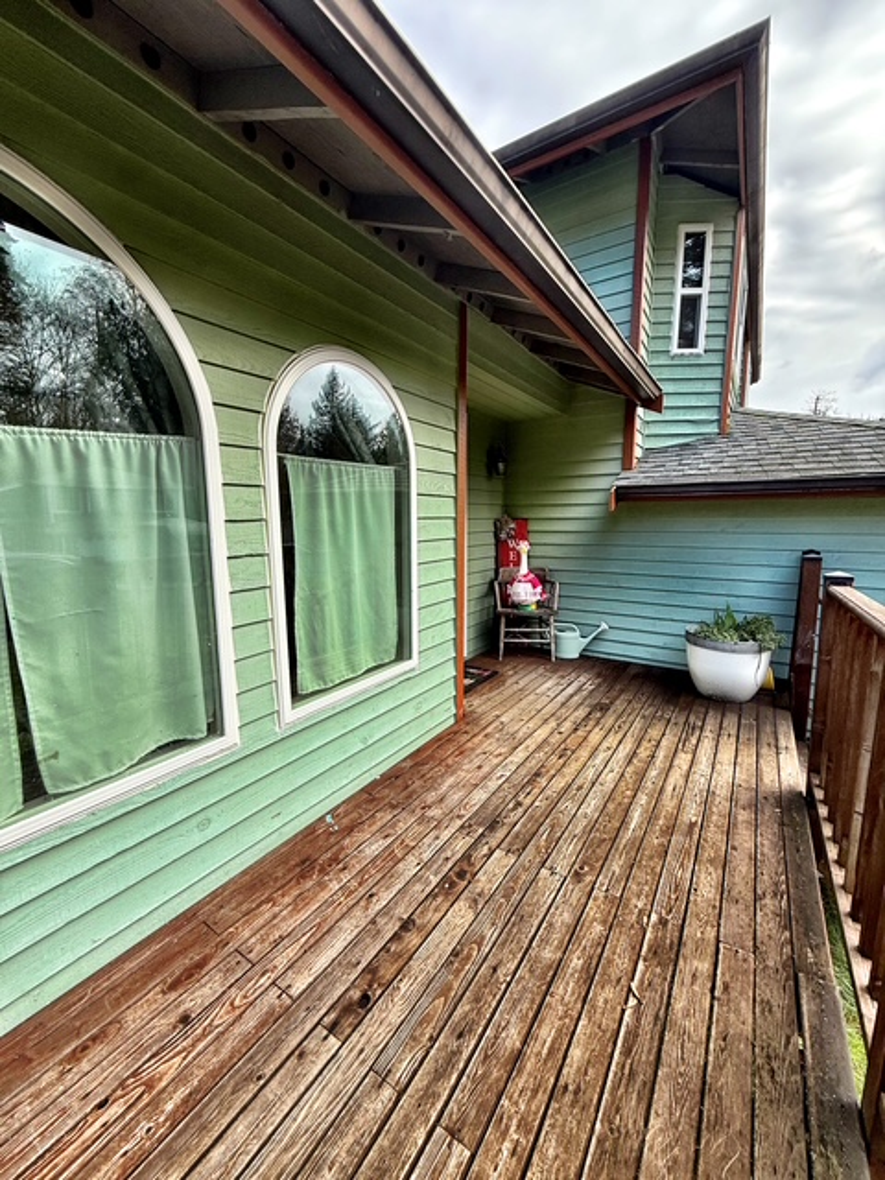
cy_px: 590
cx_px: 442
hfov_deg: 85.7
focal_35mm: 14
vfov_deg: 102.1
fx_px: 477
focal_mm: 2.22
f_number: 2.2
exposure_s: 1/361
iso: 50
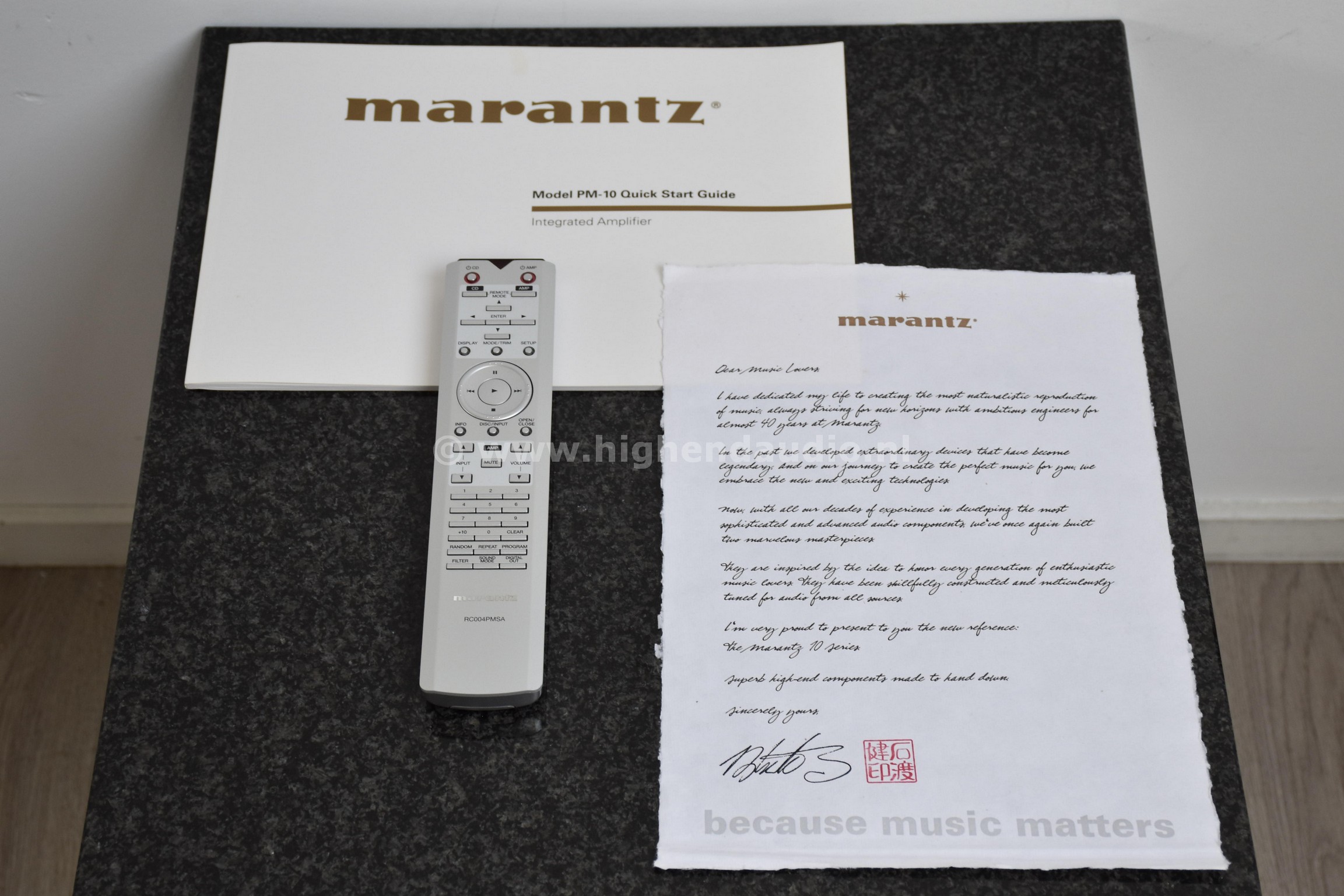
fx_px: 2520
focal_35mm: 68
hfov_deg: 29.9
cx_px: 672
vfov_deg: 20.2
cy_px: 448
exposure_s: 1/160
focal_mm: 45
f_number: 6.3
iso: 400
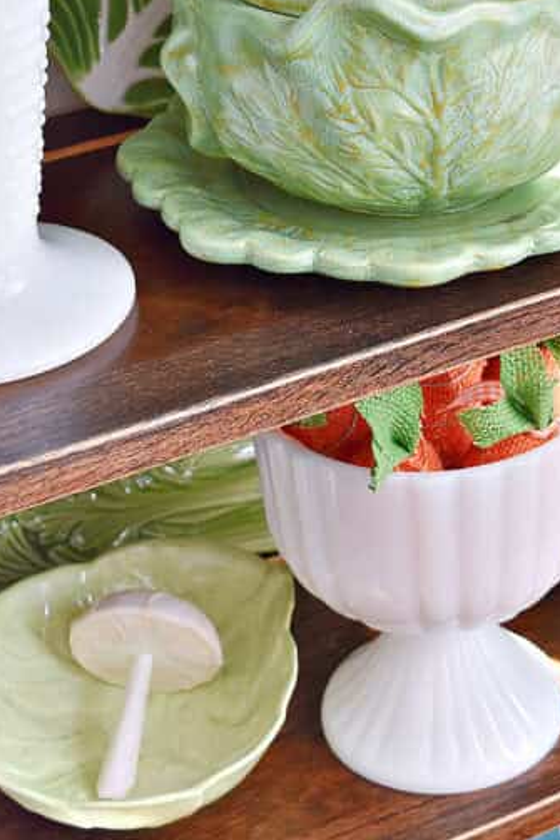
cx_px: 536
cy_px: 306
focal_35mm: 98
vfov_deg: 20.8
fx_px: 2285
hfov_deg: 13.8
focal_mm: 32
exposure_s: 1/125
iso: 400
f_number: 5.6
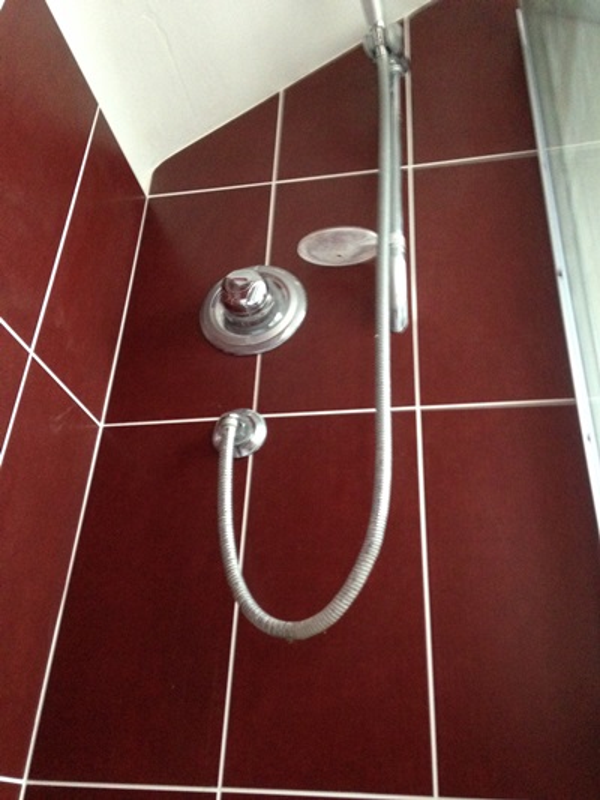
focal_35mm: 33
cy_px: 400
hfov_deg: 43.0
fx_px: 762
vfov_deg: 55.3
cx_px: 300
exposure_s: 1/15
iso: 500
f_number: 2.4
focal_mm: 4.12
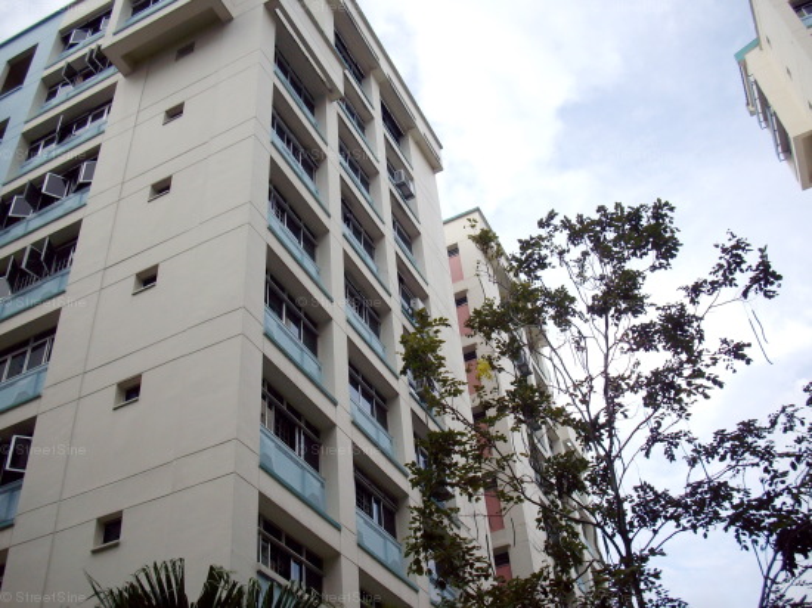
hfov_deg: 50.2
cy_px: 304
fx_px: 868
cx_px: 406
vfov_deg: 38.6
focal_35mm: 37
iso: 80
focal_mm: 6.2
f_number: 2.8
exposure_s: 1/200
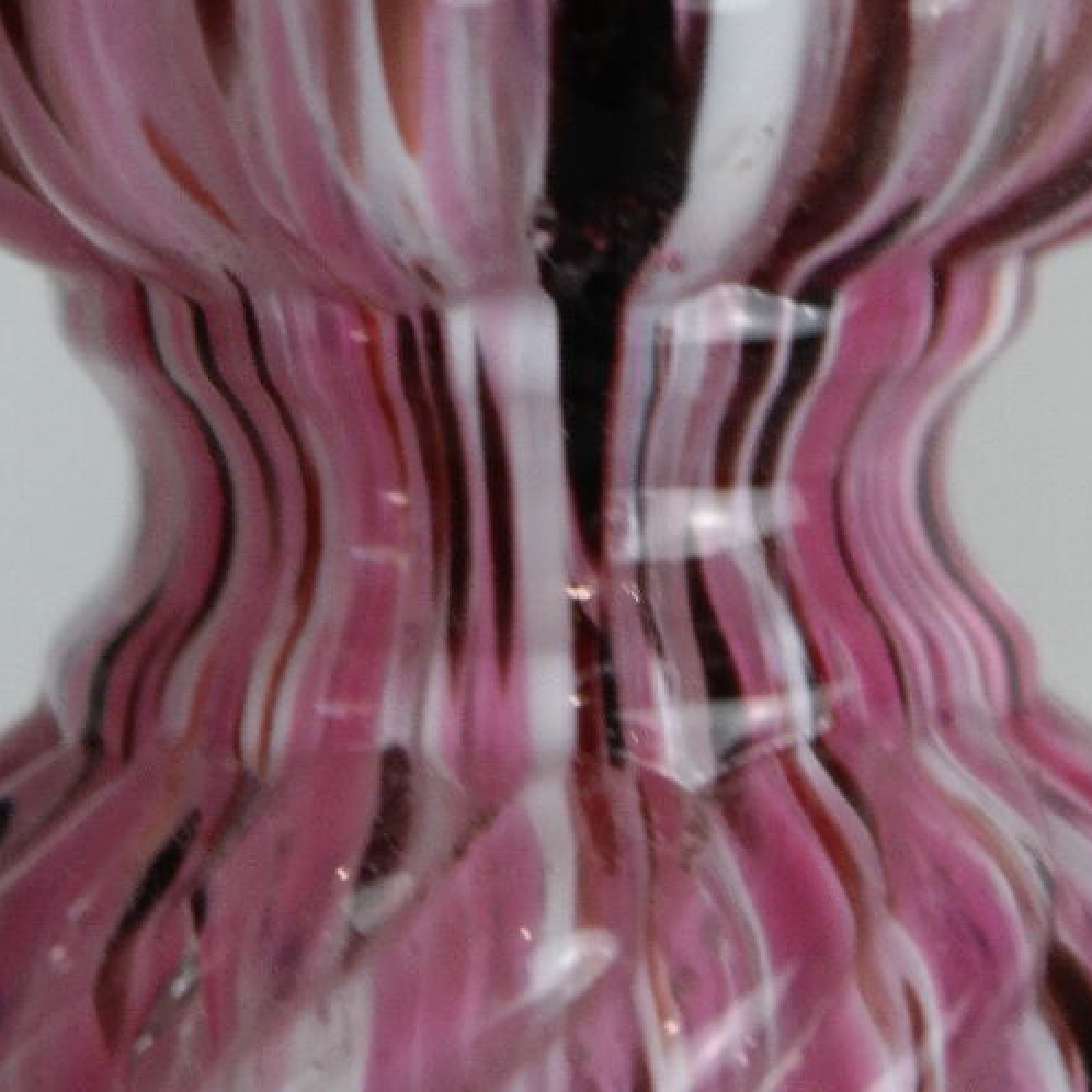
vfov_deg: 7.6
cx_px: 507
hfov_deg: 7.7
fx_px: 8102
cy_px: -254
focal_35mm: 227
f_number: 5.6
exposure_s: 1/80
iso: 400
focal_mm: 50
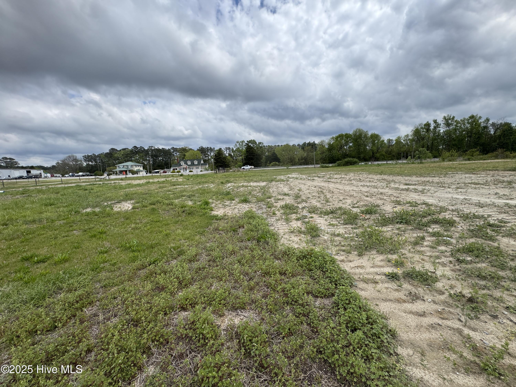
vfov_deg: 85.7
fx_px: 209
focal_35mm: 14
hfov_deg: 102.1
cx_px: 258
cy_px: 194
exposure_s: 1/1880
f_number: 2.2
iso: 50
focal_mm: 2.22
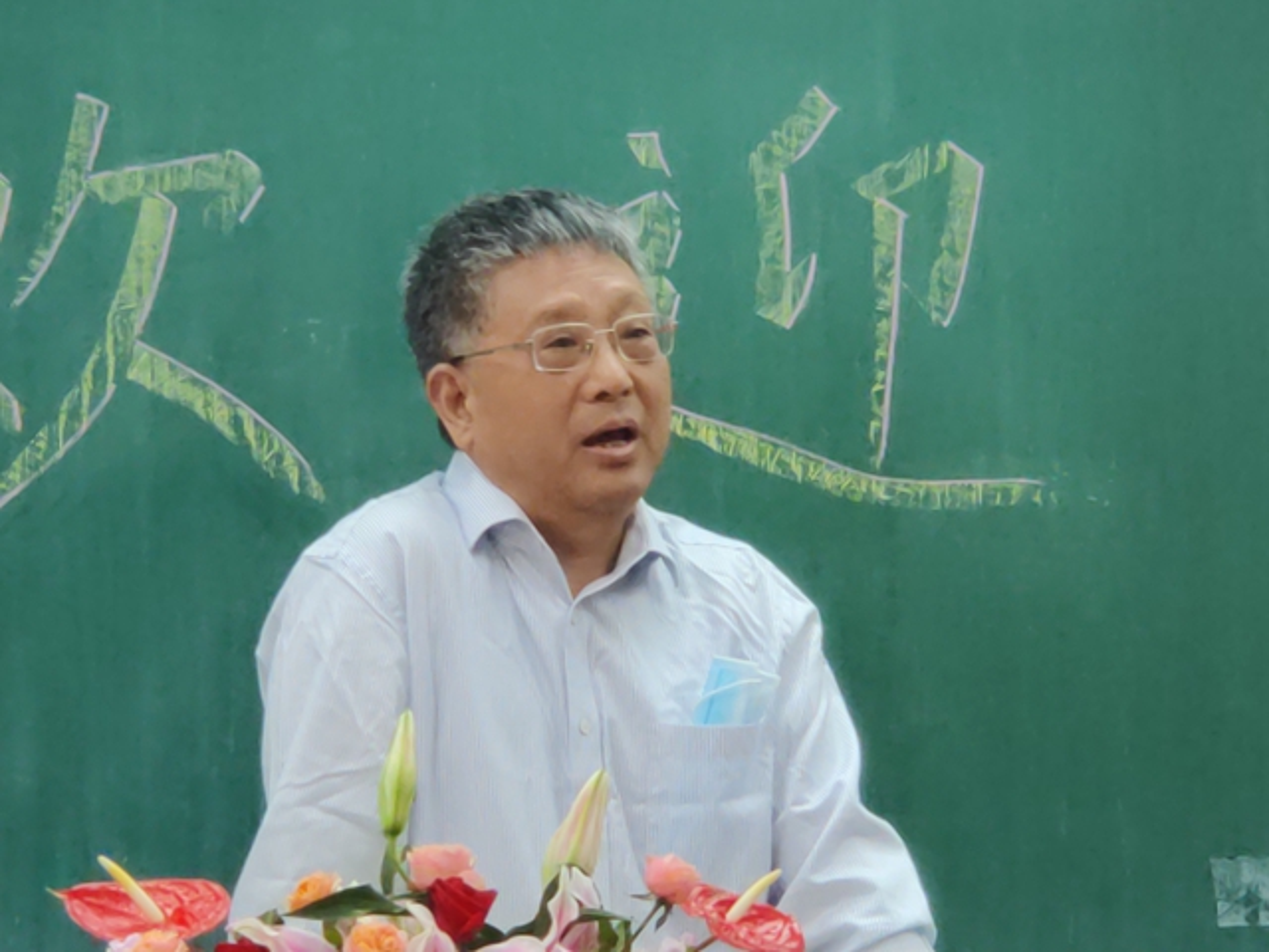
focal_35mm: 74
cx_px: 634
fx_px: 2713
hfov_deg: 26.3
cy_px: 476
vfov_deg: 19.9
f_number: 2.44
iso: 250
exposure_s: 1/33
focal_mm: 6.95
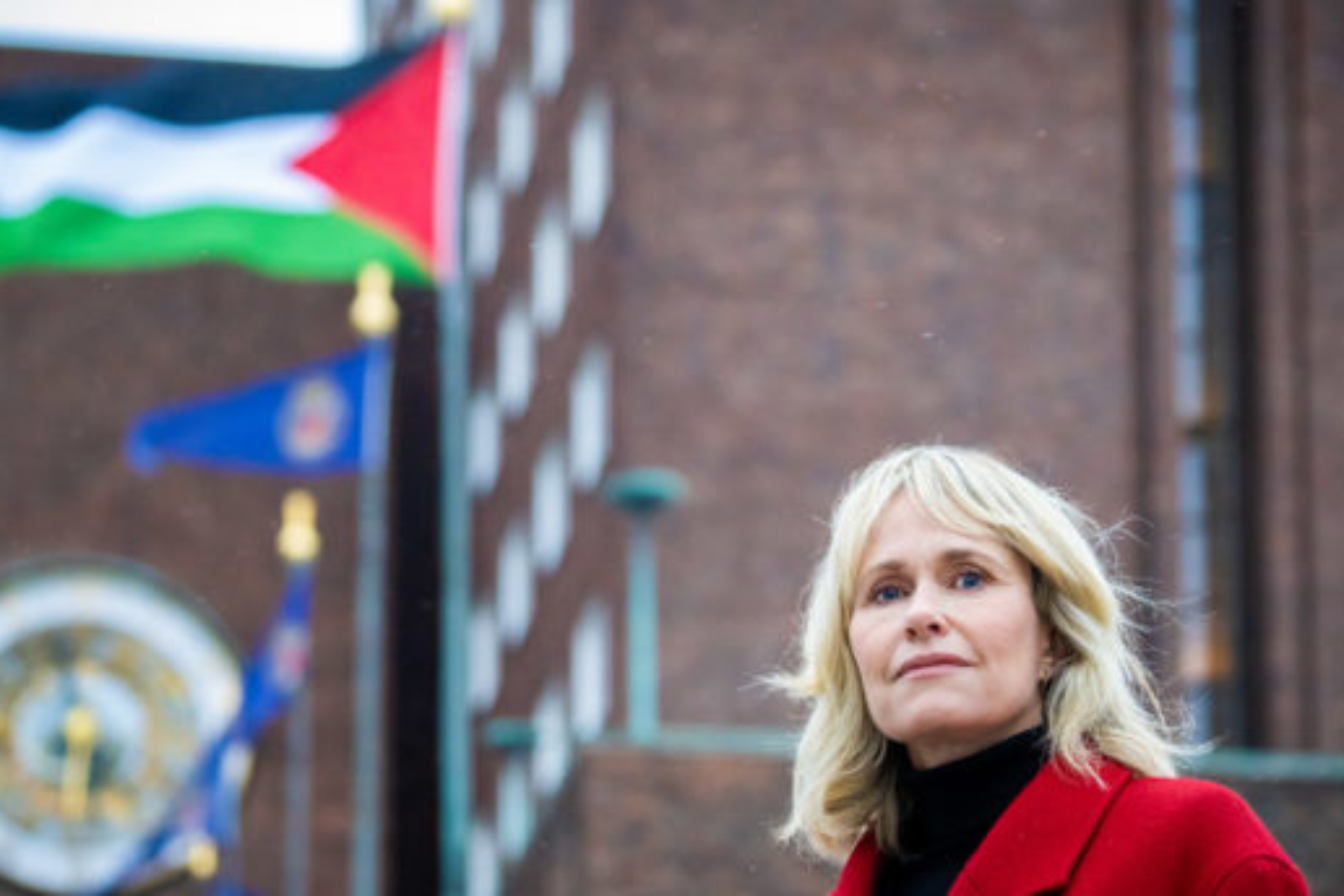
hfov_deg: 17.1
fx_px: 4480
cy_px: 497
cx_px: 619
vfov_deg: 11.4
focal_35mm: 120
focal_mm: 96
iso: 5000
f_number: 4
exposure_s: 1/250
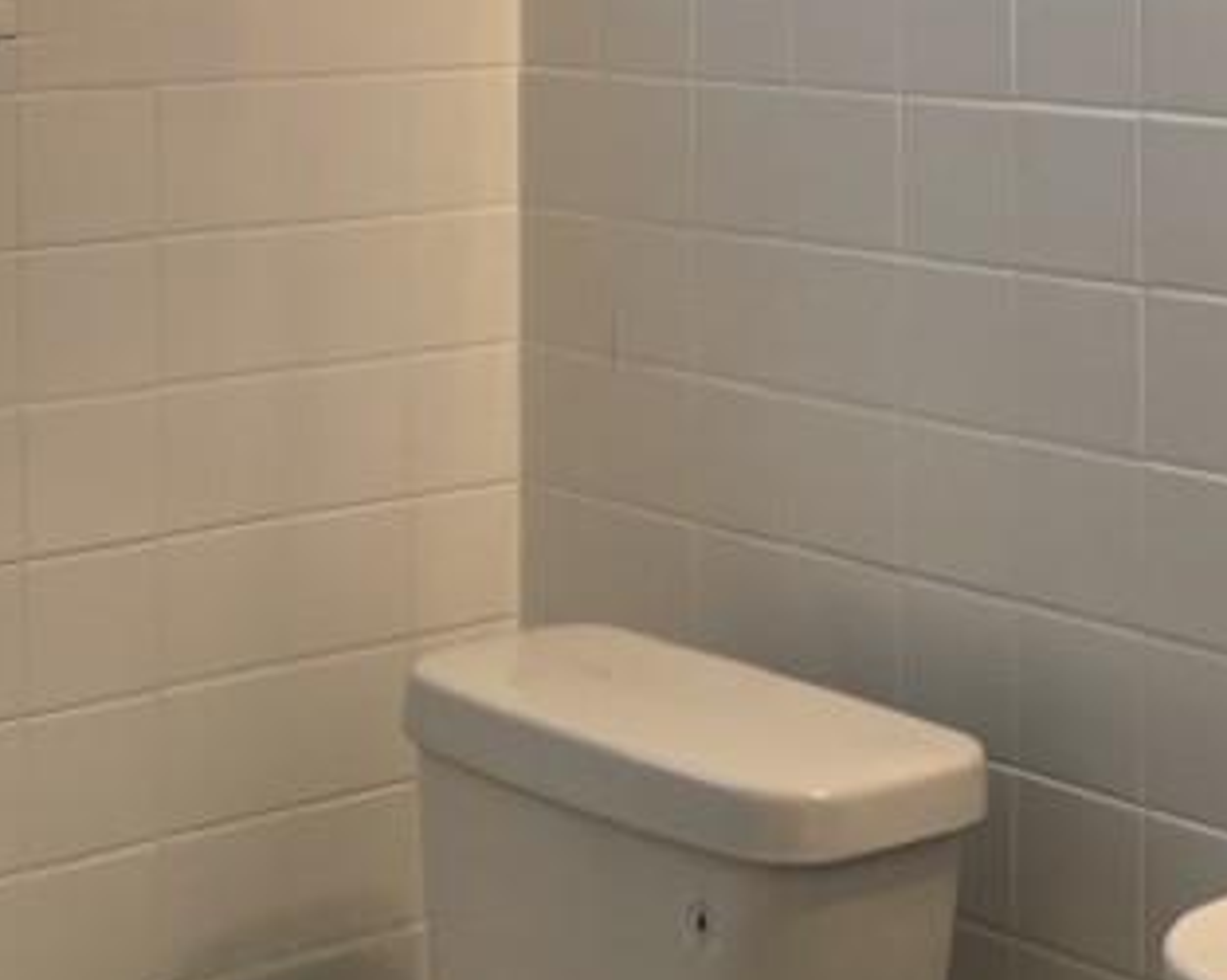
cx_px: 674
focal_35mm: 83
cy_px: 27
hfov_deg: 23.0
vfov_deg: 18.1
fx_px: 3012
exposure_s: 1/121
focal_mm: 4.2
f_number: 1.6
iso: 100
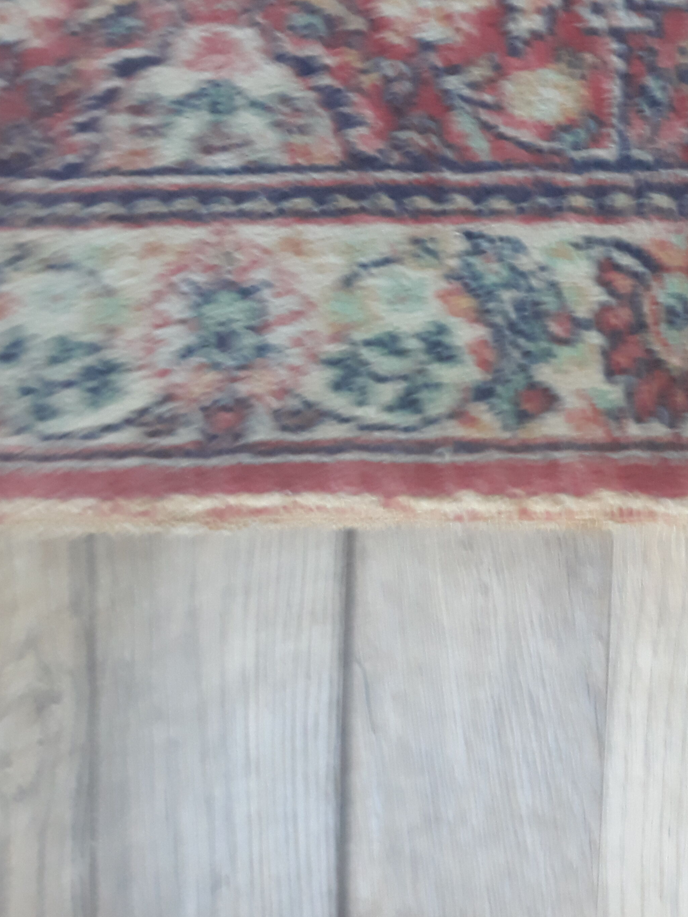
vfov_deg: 45.3
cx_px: 478
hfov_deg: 34.7
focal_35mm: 41
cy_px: 329
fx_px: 1086
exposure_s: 1/25
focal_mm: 3.71
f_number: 1.7
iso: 250
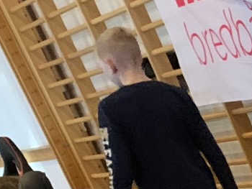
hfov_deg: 10.9
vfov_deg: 9.3
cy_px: 333
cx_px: 614
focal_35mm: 152
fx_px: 1107
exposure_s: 1/30
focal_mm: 4.25
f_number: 1.8
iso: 640
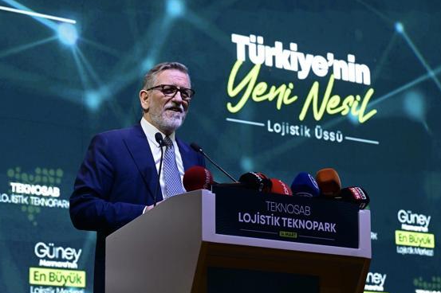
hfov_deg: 16.0
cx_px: 226
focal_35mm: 128
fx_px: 1567
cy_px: 143
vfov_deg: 10.7
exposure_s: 1/60
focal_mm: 115
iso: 400
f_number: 5.6
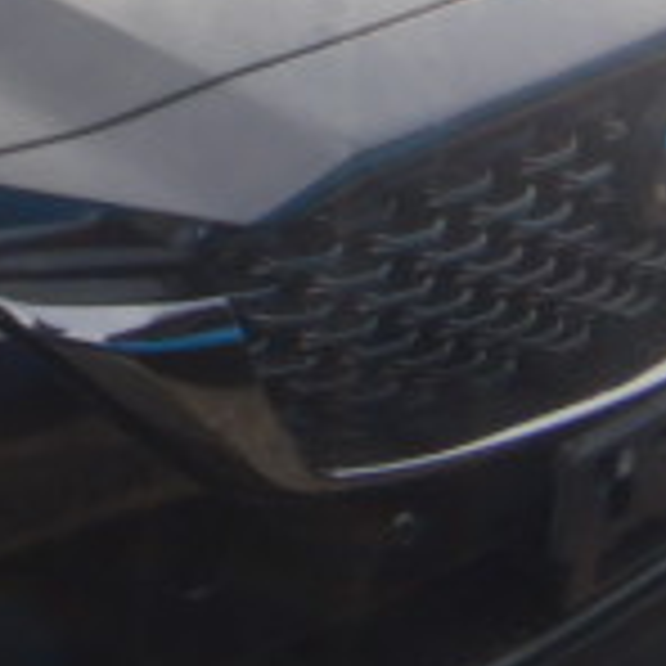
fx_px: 2003
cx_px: -270
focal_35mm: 92
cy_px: -104
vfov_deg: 18.1
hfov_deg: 17.4
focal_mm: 4.3
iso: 125
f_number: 2.8
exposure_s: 1/200
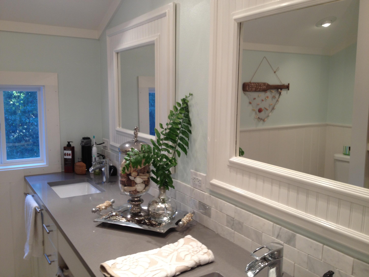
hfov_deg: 52.6
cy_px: 138
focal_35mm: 35
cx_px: 184
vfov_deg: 40.7
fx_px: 373
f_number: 2.4
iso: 50
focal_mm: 4.28
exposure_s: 1/24
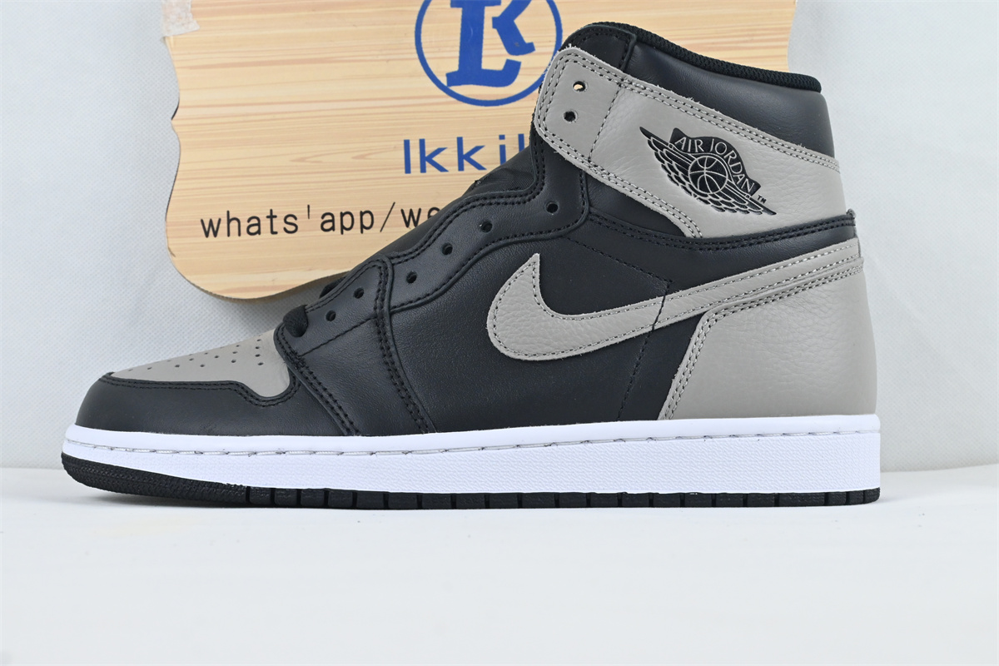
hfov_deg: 38.9
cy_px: 333
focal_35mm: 51
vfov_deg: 26.5
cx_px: 500
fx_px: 1415
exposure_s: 1/100
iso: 1000
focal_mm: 34
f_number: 10
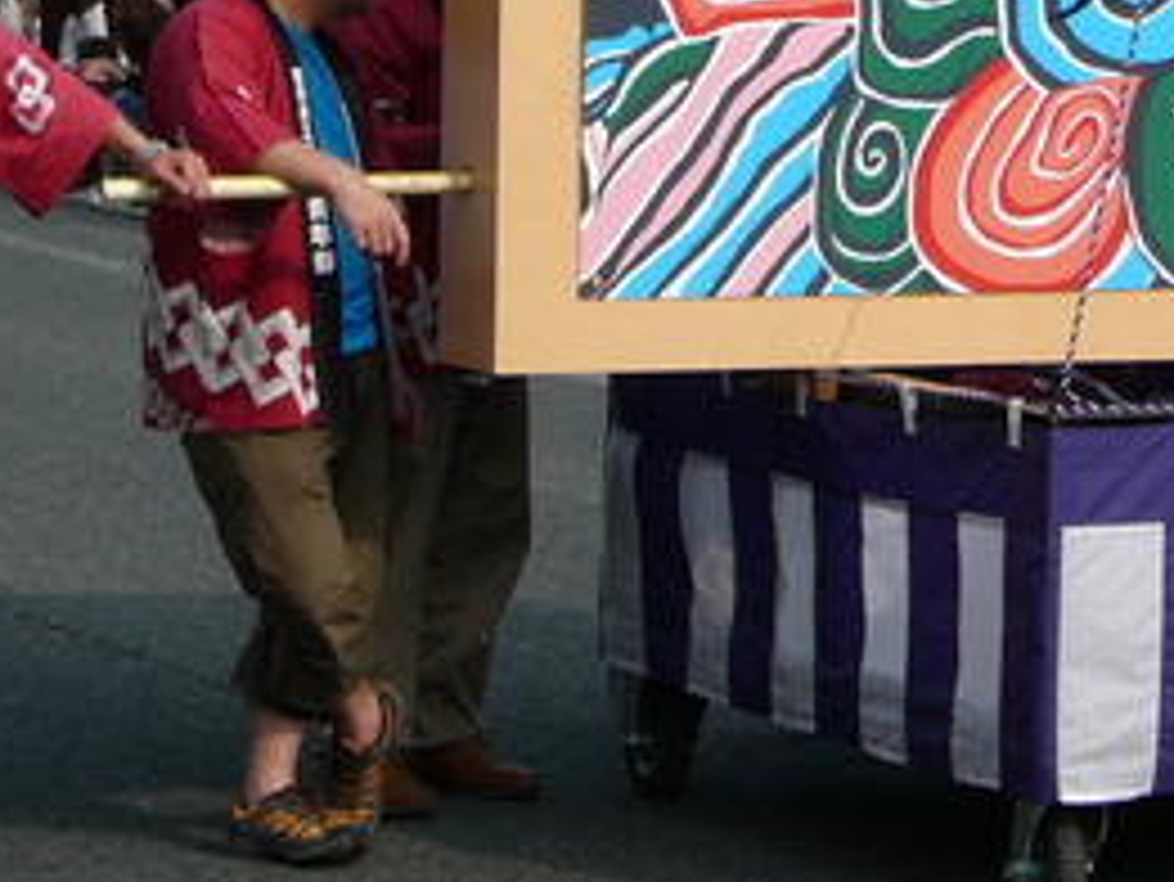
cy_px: -94
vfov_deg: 7.4
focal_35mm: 201
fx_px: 6820
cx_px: 1237
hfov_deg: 9.8
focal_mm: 12.2
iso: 80
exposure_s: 1/800
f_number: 3.8
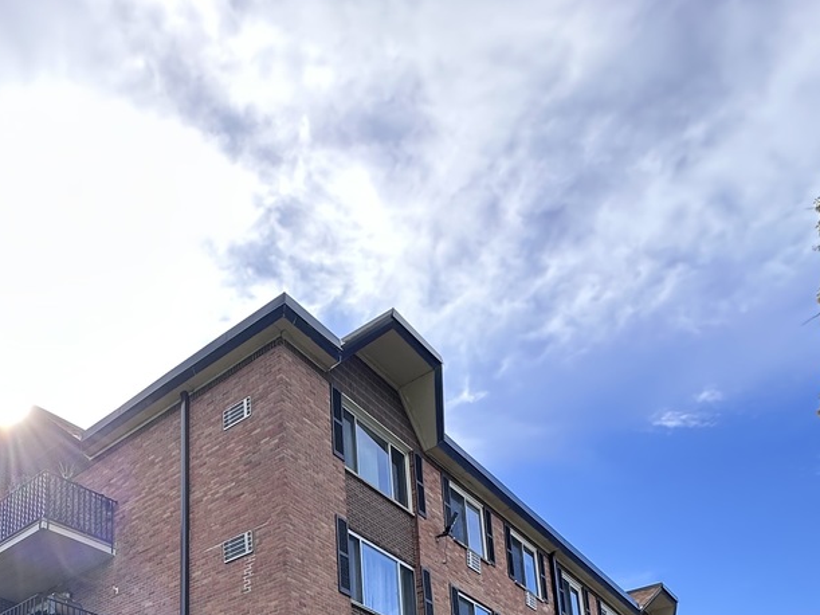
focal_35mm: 33
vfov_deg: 35.0
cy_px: 721
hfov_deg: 52.4
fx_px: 782
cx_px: 187
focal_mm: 2.22
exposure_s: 1/473
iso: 40
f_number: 2.2
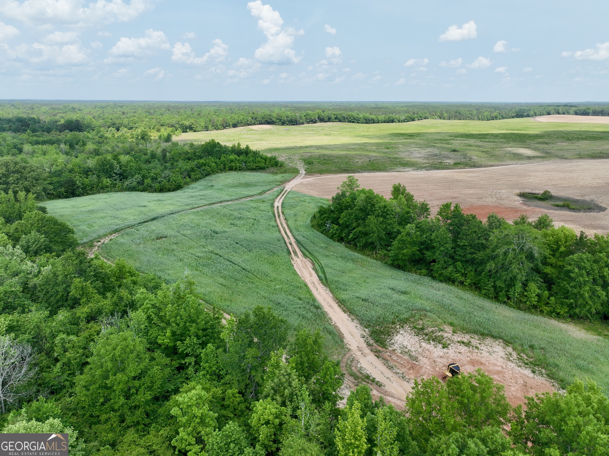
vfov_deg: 56.8
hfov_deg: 71.6
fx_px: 422
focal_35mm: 24
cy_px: 228
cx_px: 304
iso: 200
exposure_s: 1/1600
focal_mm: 12.29
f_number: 2.8
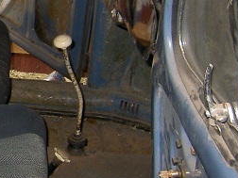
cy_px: 64
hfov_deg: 16.8
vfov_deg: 13.7
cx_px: -100
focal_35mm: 108
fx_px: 743
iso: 100
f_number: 2.8
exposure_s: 1/60
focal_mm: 5.6
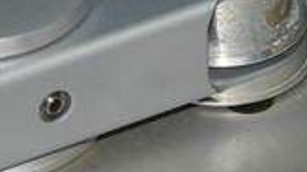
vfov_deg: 1.6
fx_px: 6061
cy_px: 34
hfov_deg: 2.9
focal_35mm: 745
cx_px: 266
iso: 400
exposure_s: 1/60
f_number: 11
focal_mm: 140
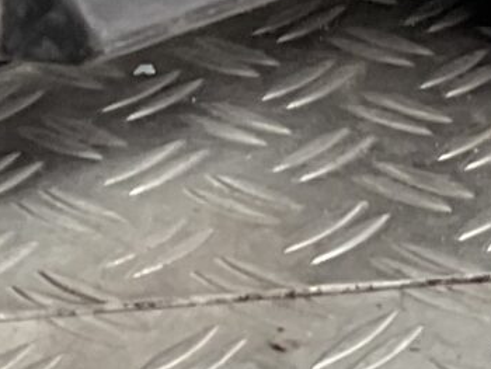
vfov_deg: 6.6
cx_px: 466
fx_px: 3009
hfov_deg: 9.3
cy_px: -579
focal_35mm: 212
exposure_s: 1/120
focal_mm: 3
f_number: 1.8
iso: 32
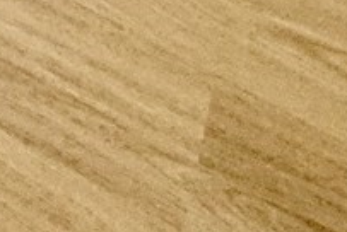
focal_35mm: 110
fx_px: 1062
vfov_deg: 6.7
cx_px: -161
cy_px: -870
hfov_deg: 16.9
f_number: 2.2
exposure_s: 1/60
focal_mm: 2.22
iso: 160
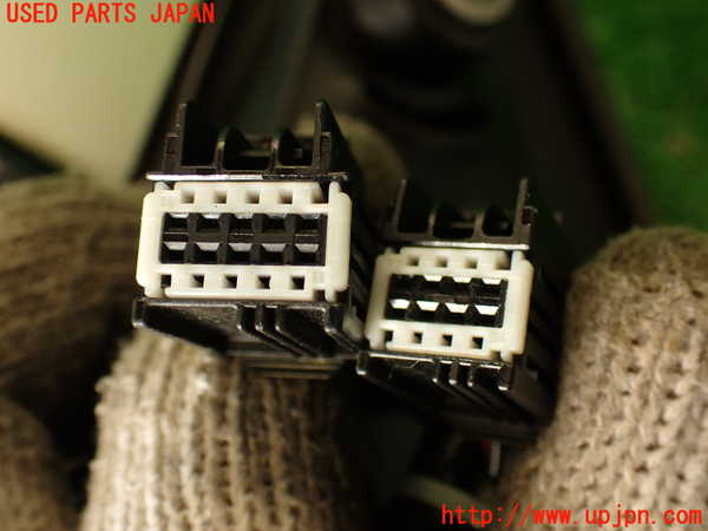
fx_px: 839
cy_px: 266
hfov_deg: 45.8
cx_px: 354
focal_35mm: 41
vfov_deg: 35.1
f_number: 2.8
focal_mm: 7.31
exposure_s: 1/50
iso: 200
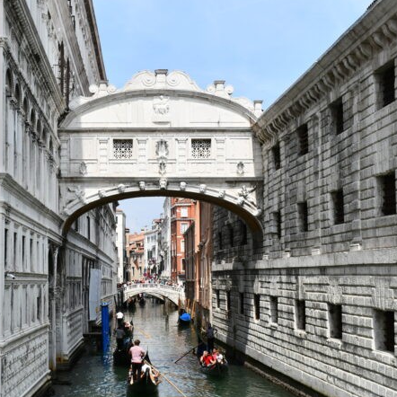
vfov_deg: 27.7
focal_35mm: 62
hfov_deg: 27.5
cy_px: 227
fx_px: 804
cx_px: 118
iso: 100
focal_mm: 28
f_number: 11
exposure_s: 1/160
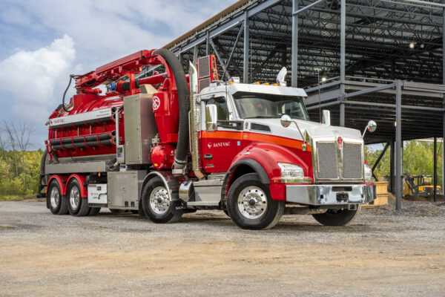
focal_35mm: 55
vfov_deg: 24.6
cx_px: 222
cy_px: 148
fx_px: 680
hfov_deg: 36.2
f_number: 7.1
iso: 400
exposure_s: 1/60
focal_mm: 55
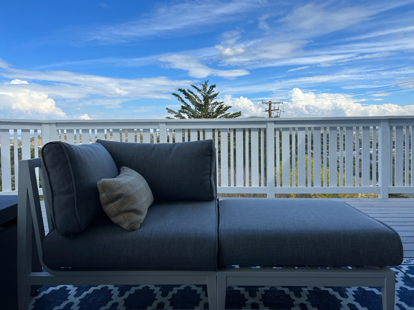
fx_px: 311
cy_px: 155
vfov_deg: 53.0
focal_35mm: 26
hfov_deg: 67.3
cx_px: 207
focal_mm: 5.7
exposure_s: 1/4444
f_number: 1.5
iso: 50
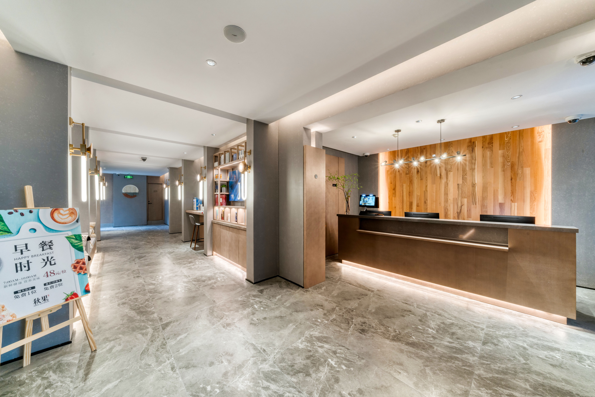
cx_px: 298
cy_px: 198
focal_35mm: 12
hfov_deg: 112.6
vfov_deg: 90.0
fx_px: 198
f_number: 14
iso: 400
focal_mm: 12
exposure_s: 1/8
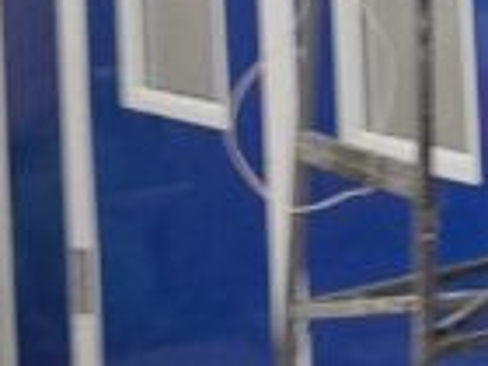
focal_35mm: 198
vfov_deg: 7.1
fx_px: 2791
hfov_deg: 8.2
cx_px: 1565
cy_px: -495
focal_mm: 4
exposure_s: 1/50
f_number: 1.8
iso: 250
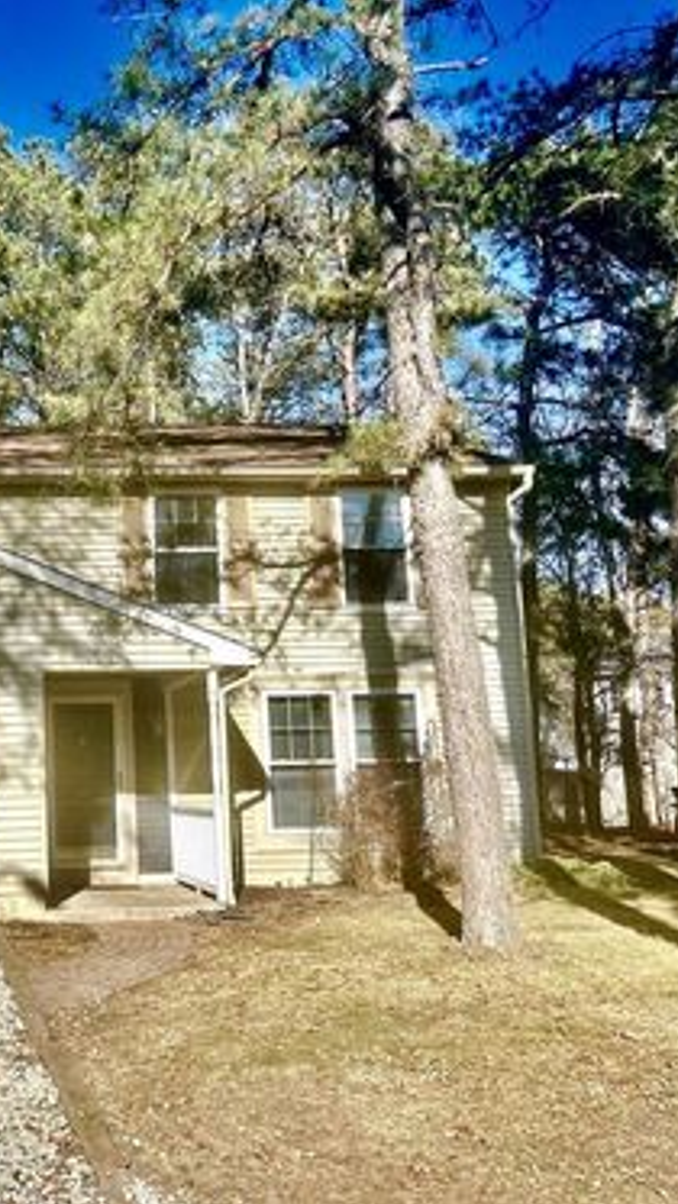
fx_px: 1214
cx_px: 39
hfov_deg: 29.6
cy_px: 602
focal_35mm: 38
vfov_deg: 52.8
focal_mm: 5.7
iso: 50
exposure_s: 1/3968
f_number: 1.5
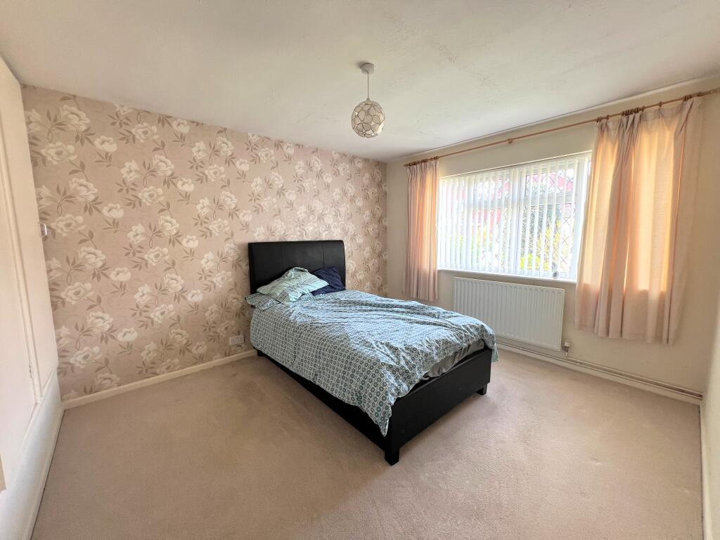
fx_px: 270
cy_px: 270
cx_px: 360
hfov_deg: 106.2
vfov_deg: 89.9
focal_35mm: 13
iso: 100
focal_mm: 1.57
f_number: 1.8
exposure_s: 1/99
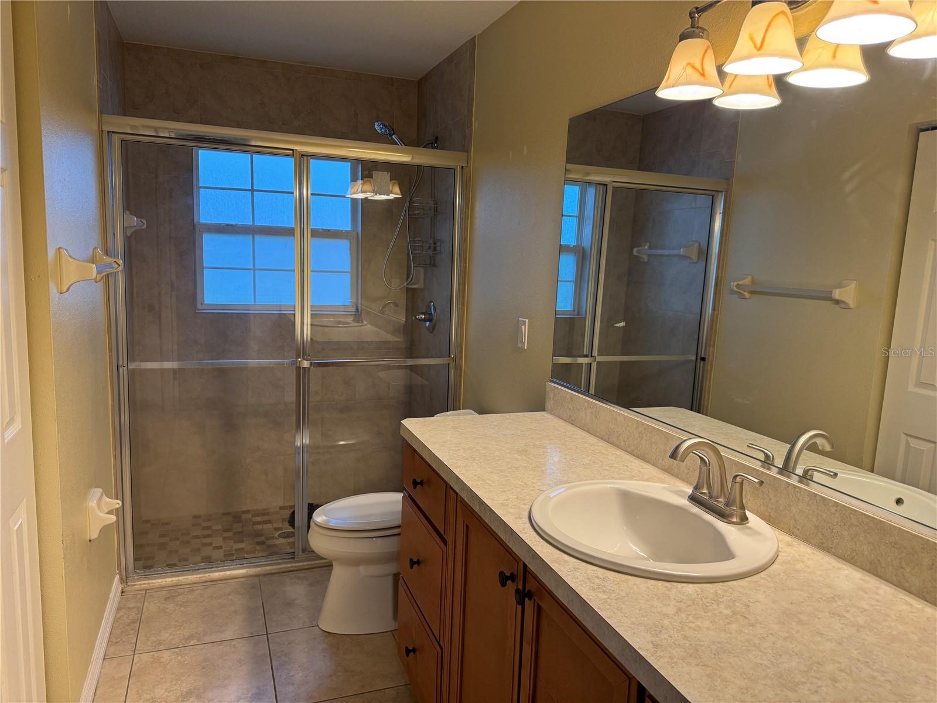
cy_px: 352
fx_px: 650
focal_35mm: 24
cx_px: 468
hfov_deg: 71.6
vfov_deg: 56.8
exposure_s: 1/120
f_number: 1.78
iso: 200
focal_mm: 6.76
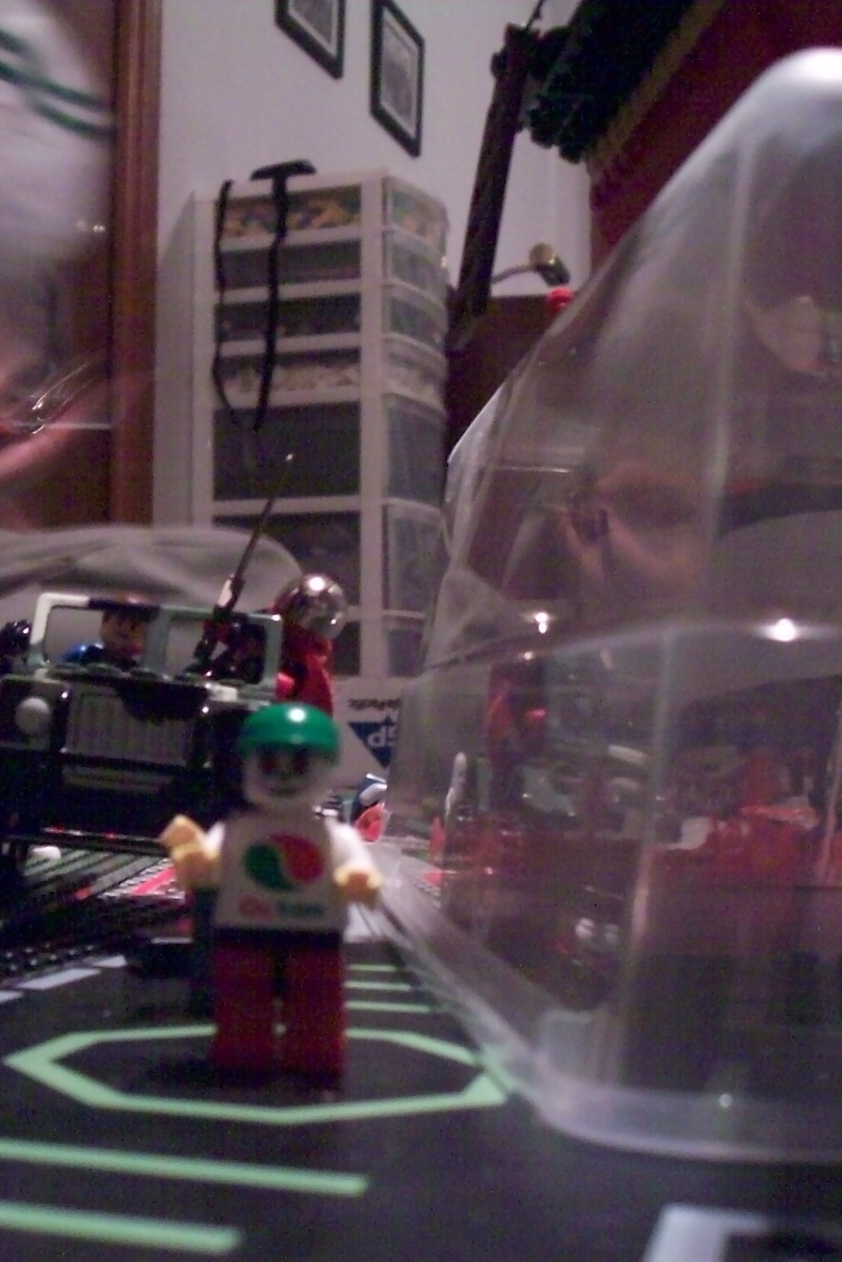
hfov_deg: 26.6
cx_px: 205
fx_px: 1754
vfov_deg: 39.6
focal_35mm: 50
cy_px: 631
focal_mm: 6
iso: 160
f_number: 2.7
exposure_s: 1/8
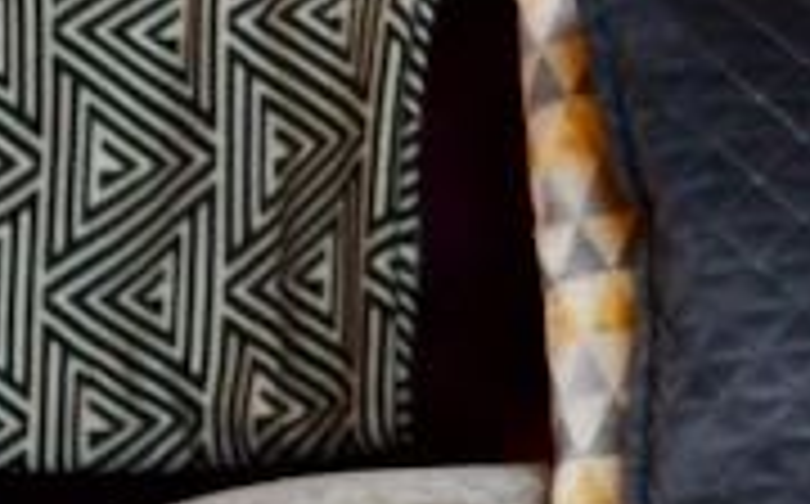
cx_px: 1395
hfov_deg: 7.8
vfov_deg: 5.0
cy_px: 414
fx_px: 5776
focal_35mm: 262
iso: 1400
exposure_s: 1/125
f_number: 3.5
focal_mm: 28
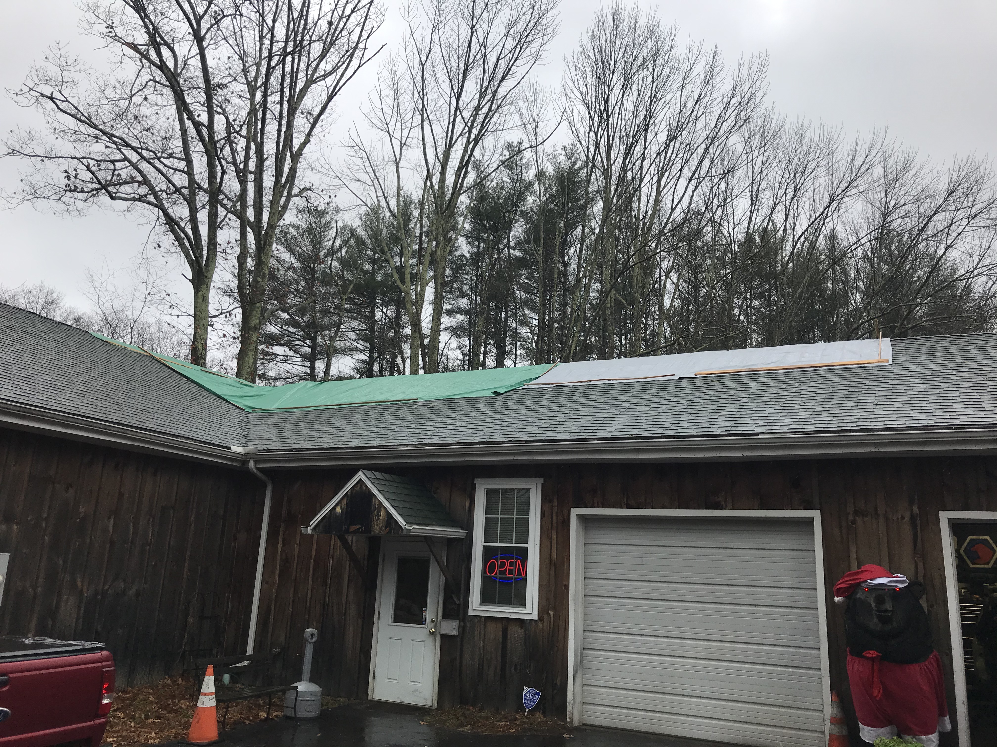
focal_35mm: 28
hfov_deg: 63.4
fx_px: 806
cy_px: 374
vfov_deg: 49.7
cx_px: 498
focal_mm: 3.99
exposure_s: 1/493
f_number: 1.8
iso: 20
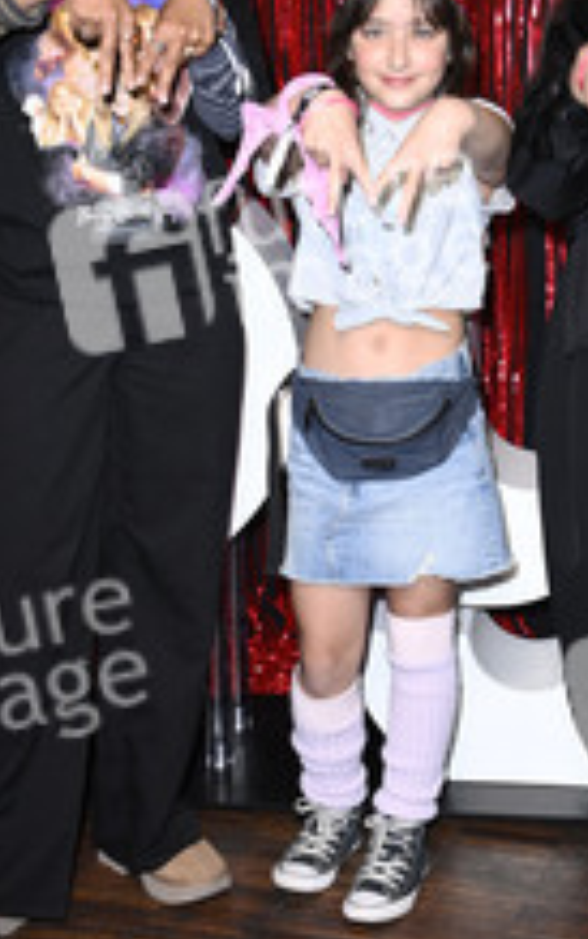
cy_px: 467
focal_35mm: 82
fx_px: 2101
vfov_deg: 25.2
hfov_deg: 15.9
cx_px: 395
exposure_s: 1/250
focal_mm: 44
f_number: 5.6
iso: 2000
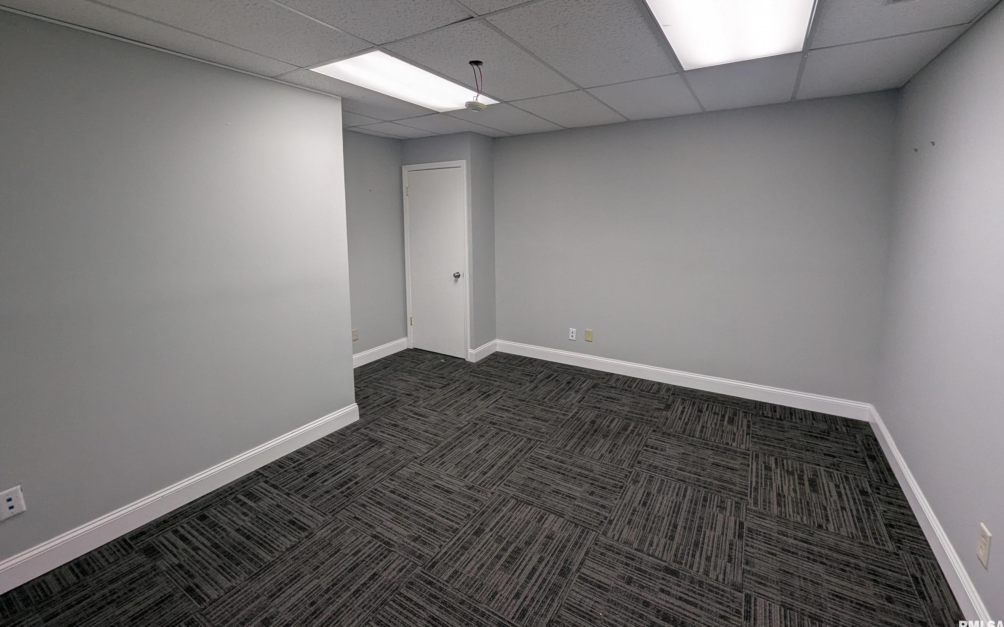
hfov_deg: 105.3
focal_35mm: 14
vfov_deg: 77.8
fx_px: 383
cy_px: 254
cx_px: 500
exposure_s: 1/59
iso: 44
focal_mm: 1.95
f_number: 2.2
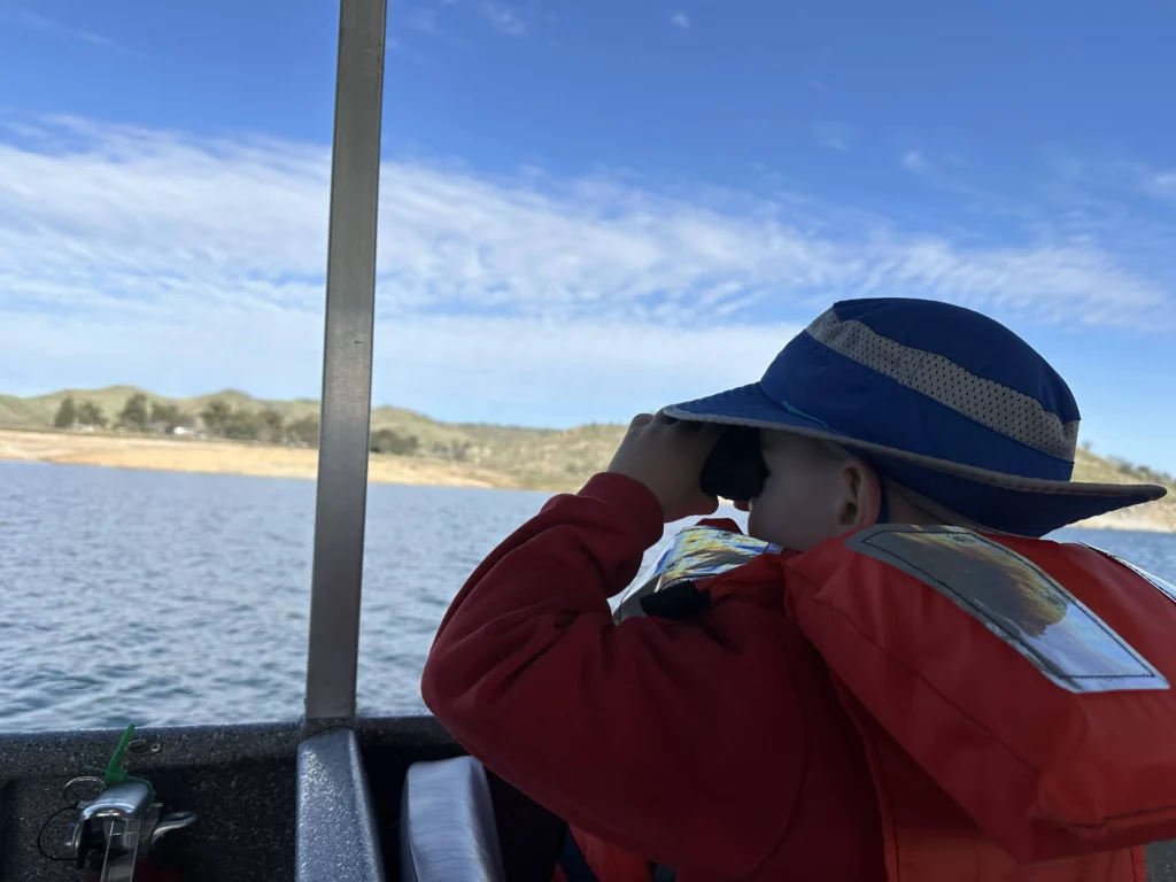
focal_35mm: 24
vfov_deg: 56.8
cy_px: 441
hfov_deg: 71.6
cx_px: 588
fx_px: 815
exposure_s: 1/4762
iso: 80
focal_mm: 6.86
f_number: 1.78
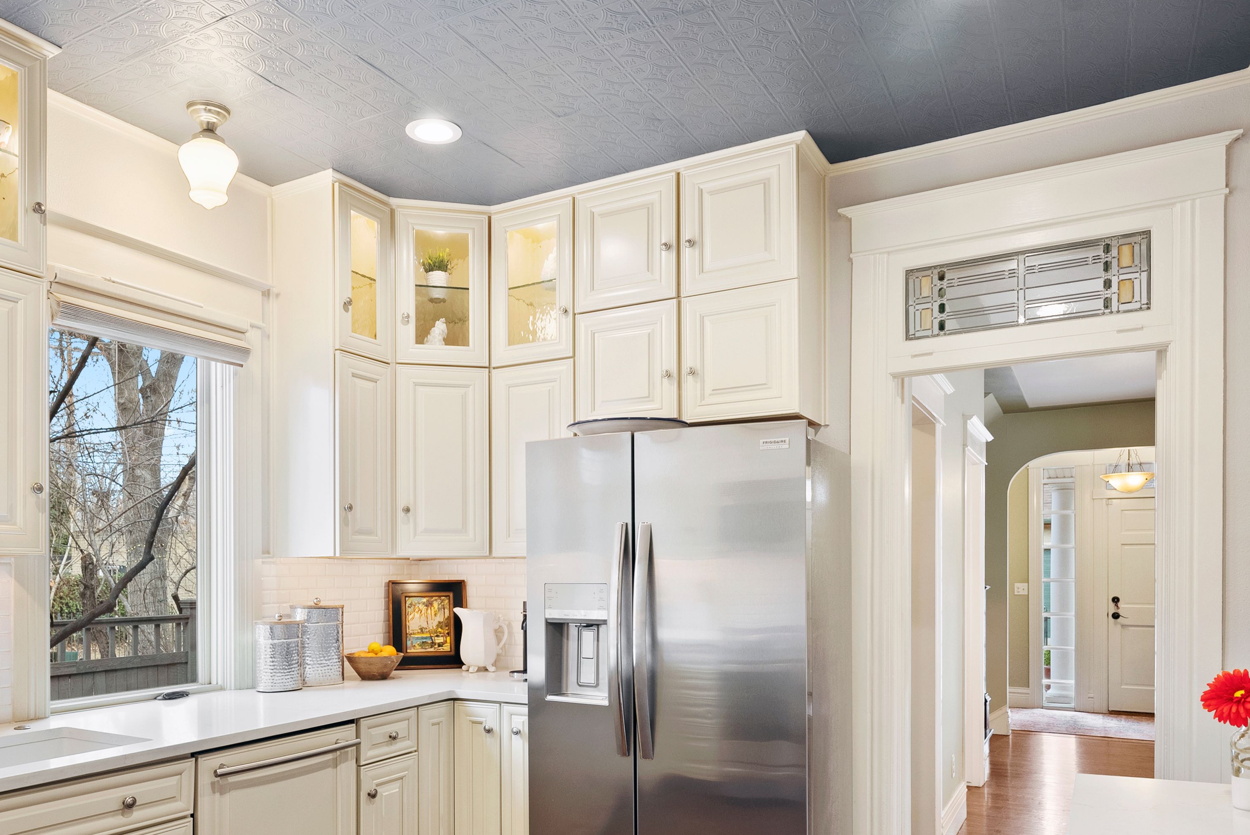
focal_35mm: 27
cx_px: 509
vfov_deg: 46.9
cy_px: 583
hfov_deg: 66.8
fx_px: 938
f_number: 8
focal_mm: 19
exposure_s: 1/2.5
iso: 800
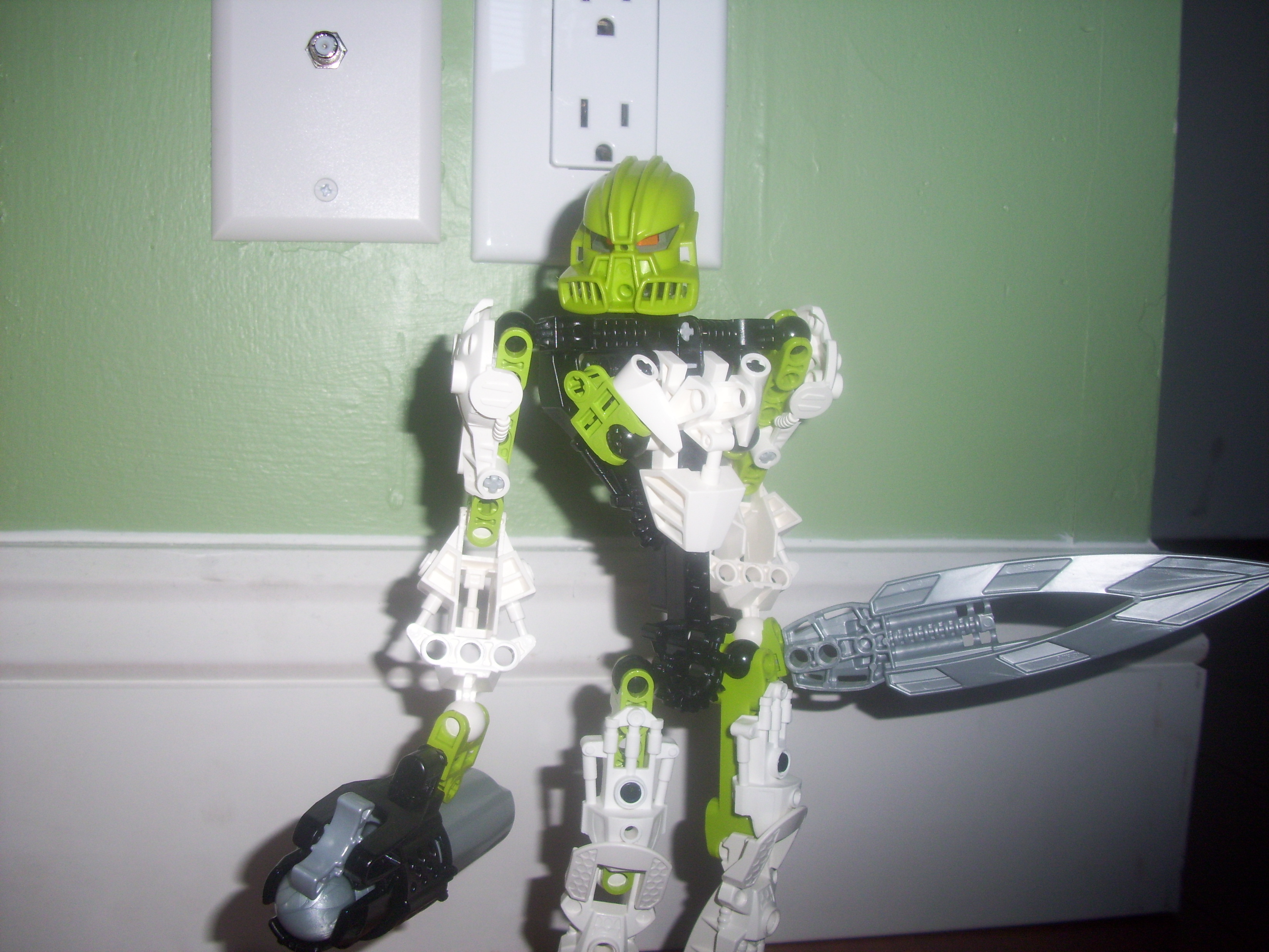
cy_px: 476
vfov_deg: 41.8
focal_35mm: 34
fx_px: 1246
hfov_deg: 54.0
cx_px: 634
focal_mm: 5.7
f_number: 2.9
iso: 80
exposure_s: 1/40
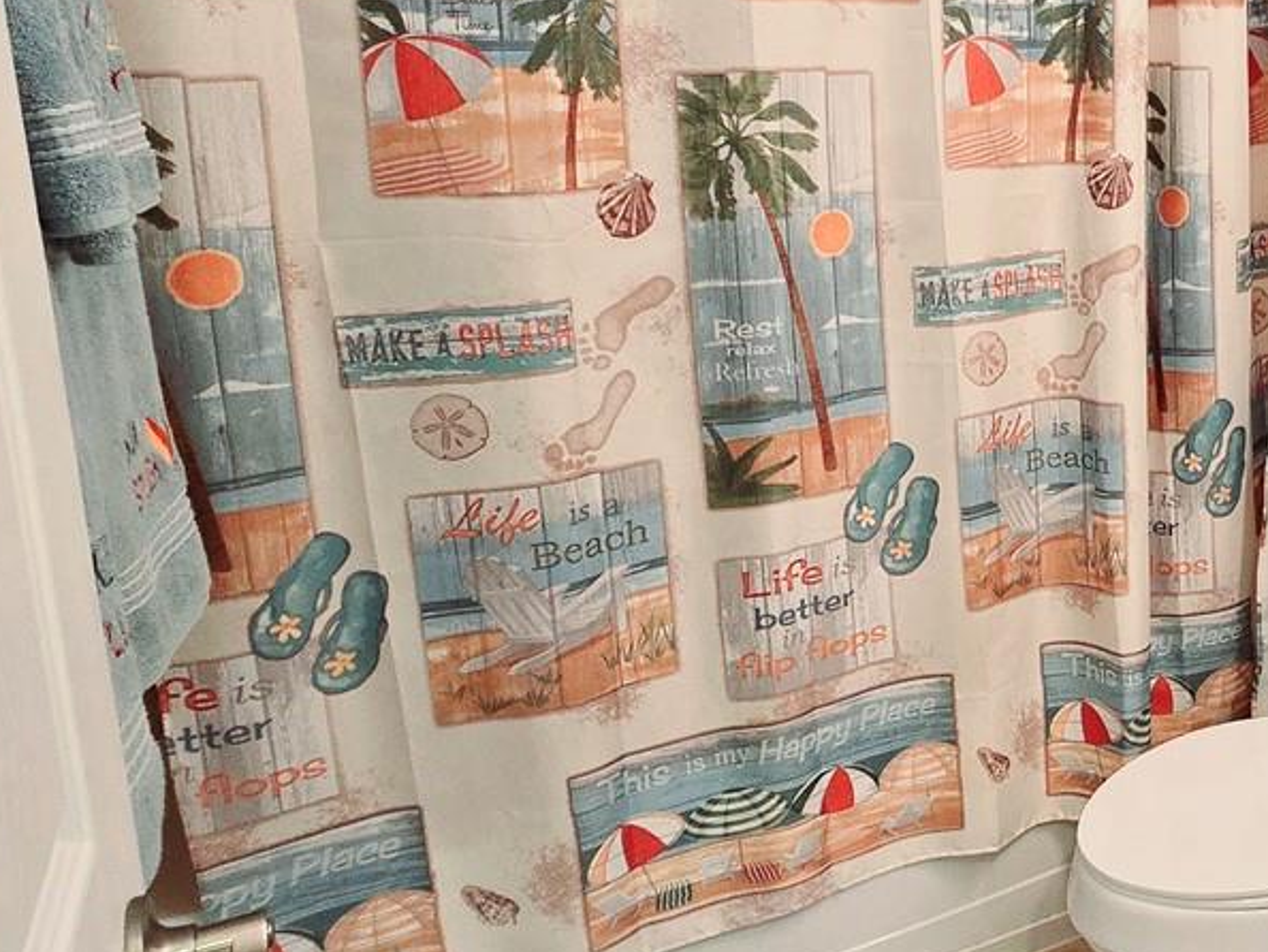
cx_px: 1266
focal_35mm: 35
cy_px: 299
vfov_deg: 40.1
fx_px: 1283
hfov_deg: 44.7
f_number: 2.2
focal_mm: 2.2
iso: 250
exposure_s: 1/60.2
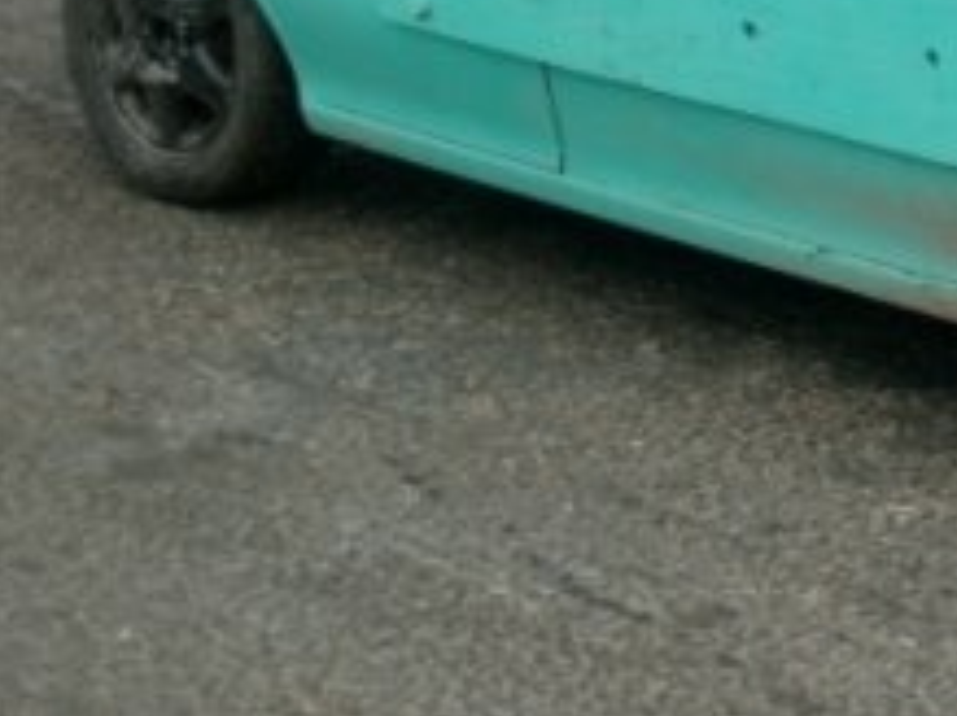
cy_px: -188
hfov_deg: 14.6
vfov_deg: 11.1
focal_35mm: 130
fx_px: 3603
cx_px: 1167
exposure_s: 1/800
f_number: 4.5
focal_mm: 31
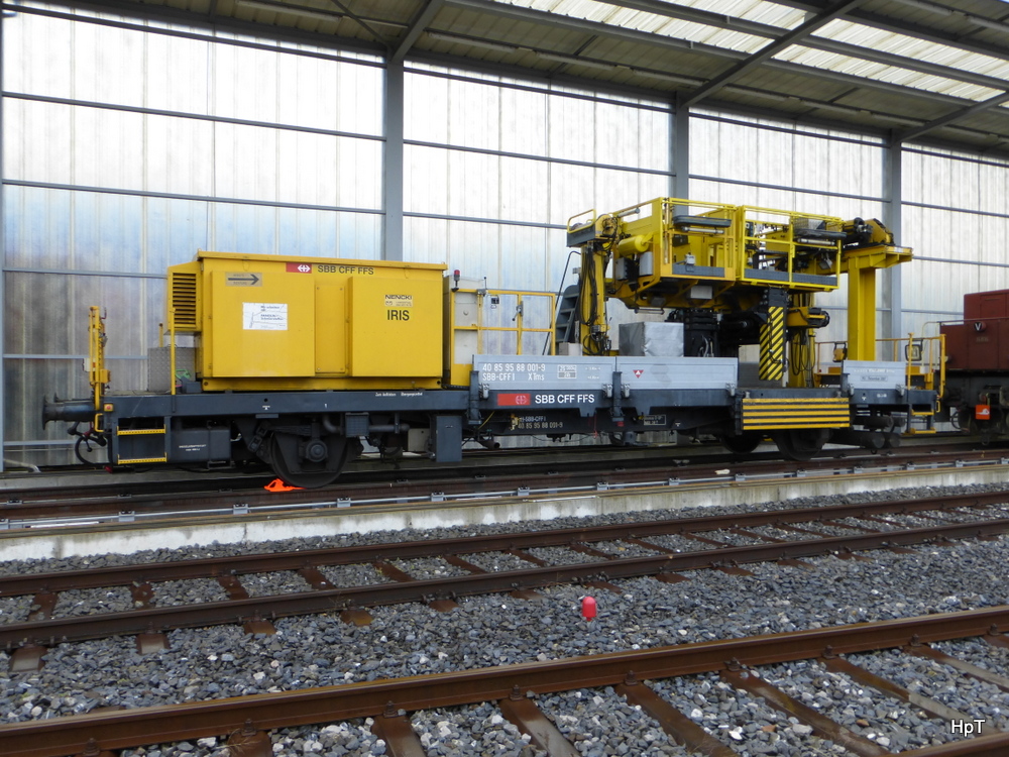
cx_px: 504
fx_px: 816
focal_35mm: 28
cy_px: 378
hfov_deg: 63.4
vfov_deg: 49.7
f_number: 3.4
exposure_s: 1/125
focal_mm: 4.8
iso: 100
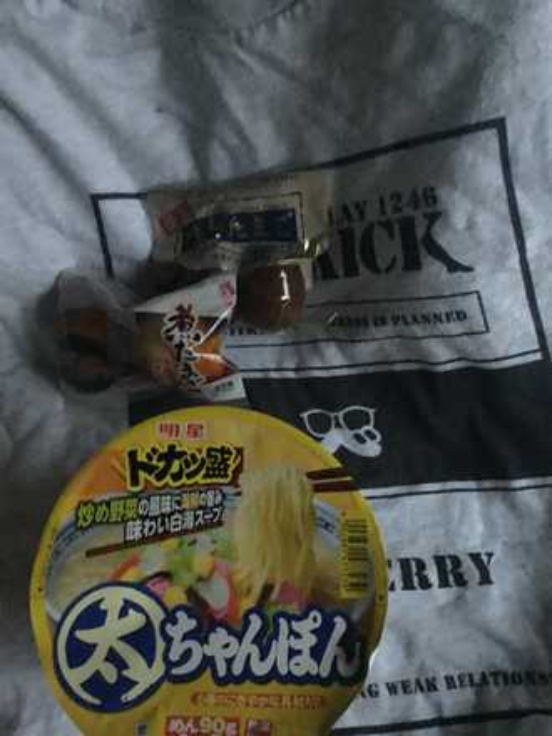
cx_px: 276
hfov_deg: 45.4
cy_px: 368
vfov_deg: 58.4
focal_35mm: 31
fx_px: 659
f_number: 2.4
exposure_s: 1/15
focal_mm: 3.3
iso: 800
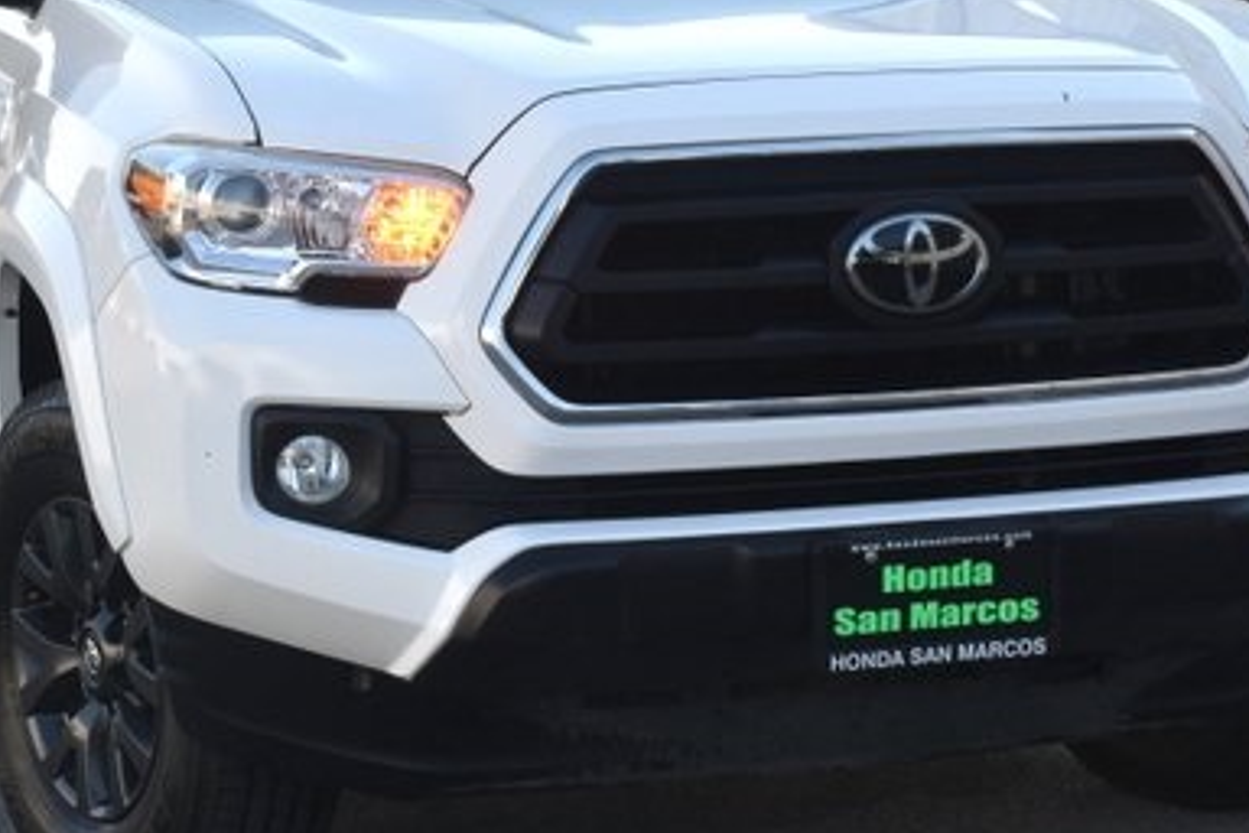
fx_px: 3816
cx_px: 618
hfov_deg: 18.6
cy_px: 259
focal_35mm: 110
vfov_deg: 12.4
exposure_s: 1/250
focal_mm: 44
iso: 250
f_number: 8
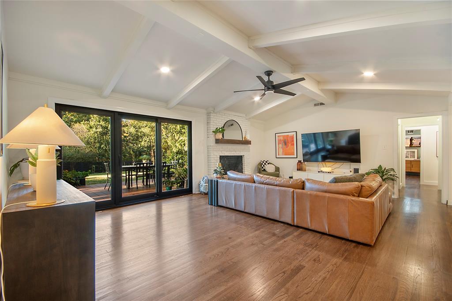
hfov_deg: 100.4
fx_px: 188
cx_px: 226
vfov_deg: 77.3
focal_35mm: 15
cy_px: 150
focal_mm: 10
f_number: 11
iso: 100
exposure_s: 1/2.5
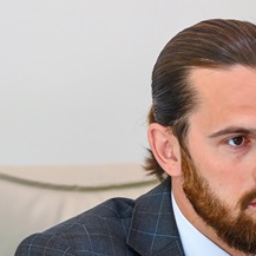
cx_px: 258
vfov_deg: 5.1
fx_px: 2878
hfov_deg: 5.1
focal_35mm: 344
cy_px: 238
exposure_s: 1/320
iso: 1250
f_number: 2.8
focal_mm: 110
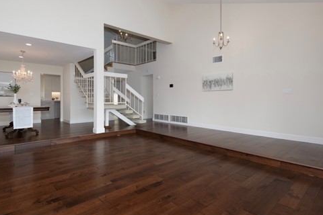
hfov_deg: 83.9
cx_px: 153
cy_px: 99
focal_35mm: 20
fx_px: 179
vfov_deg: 61.8
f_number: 7.1
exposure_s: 1/100
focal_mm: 15
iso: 320
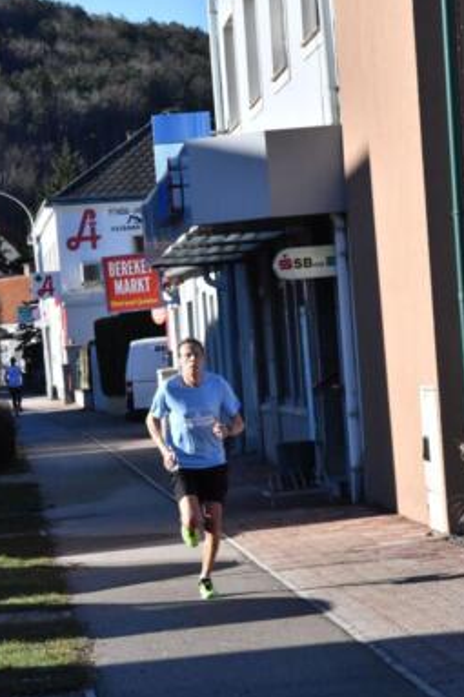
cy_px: 435
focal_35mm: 206
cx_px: 254
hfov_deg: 6.7
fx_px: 3979
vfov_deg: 10.0
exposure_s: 1/1250
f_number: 18
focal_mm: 105
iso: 2000
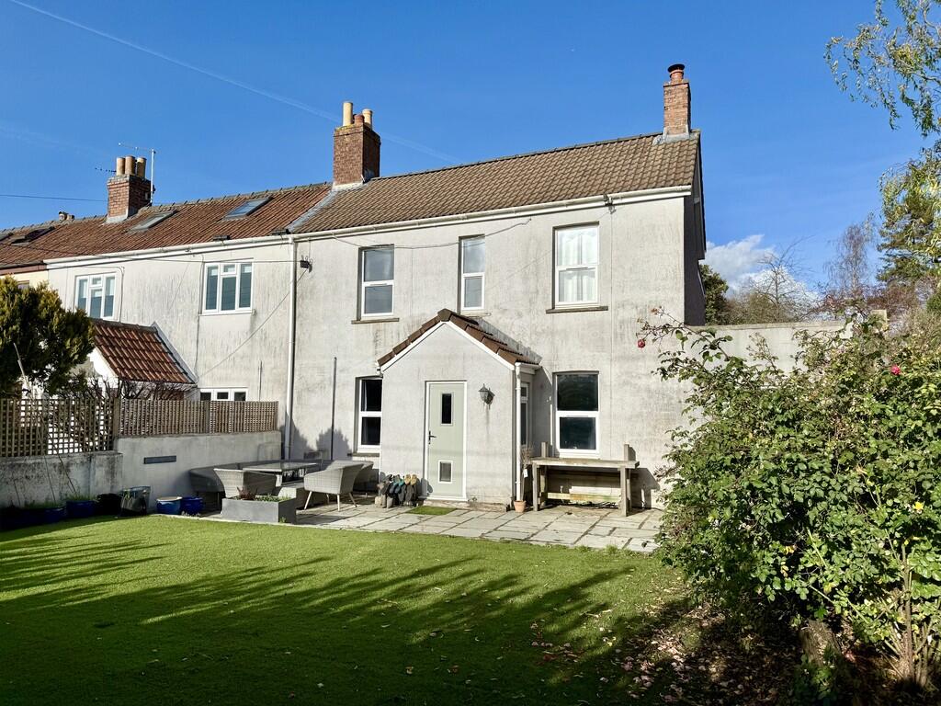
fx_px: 652
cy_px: 353
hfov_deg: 71.6
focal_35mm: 24
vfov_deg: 56.8
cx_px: 470
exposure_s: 1/10309
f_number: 1.78
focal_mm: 6.76
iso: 80
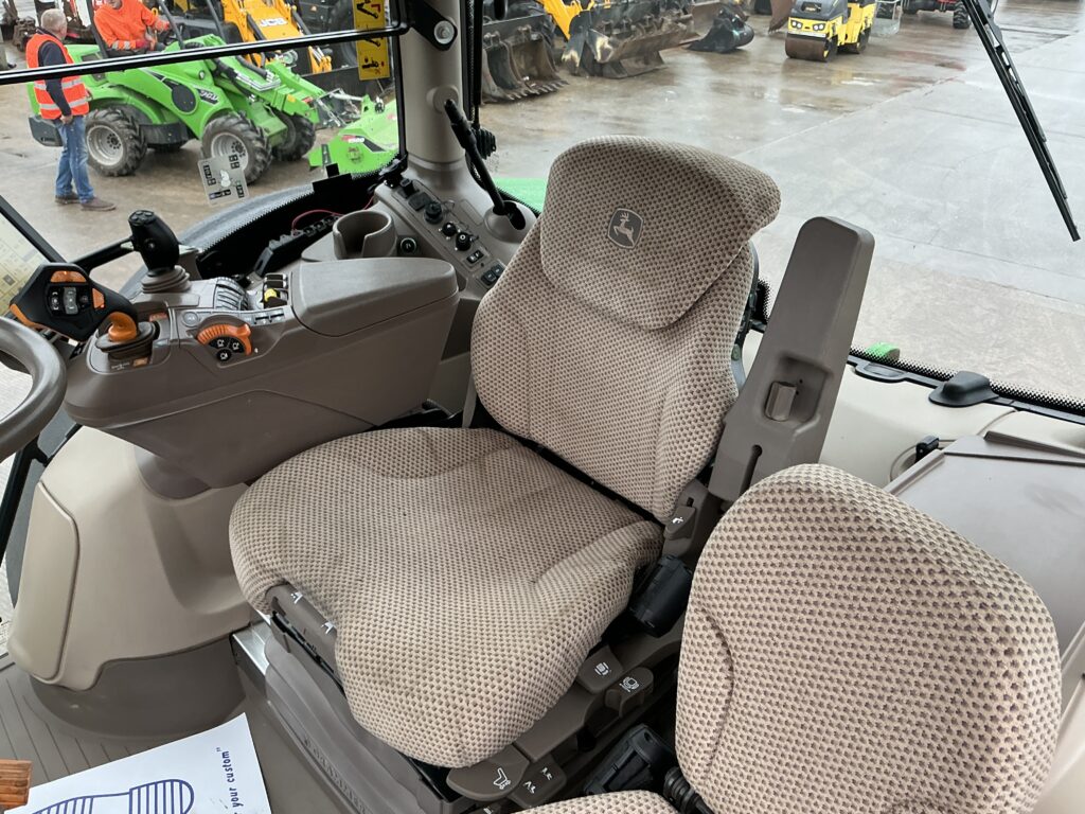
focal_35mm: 28
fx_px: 878
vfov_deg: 49.7
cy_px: 407
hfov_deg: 63.4
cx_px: 542
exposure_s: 1/122
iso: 32
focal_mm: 3
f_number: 1.8
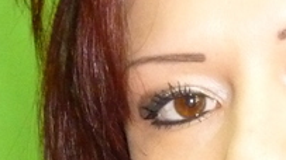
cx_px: 199
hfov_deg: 15.1
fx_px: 1076
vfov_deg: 8.3
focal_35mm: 142
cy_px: 274
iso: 800
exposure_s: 1/30
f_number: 2.8
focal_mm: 5.5
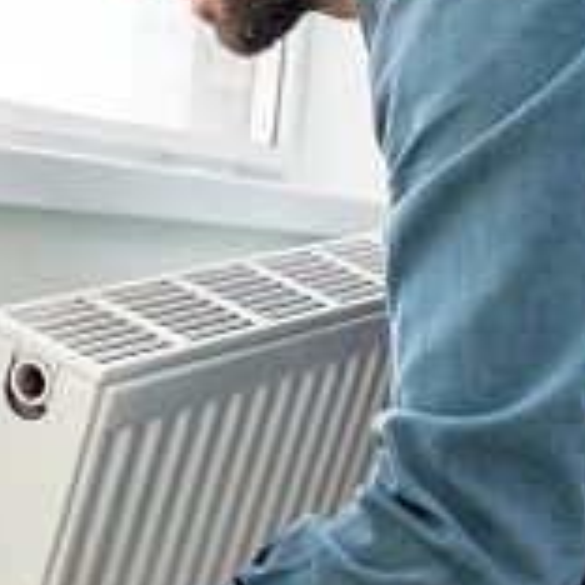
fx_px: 1893
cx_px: 116
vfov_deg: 17.6
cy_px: 234
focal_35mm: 99
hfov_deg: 17.4
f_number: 3.2
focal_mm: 35
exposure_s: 1/200
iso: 160
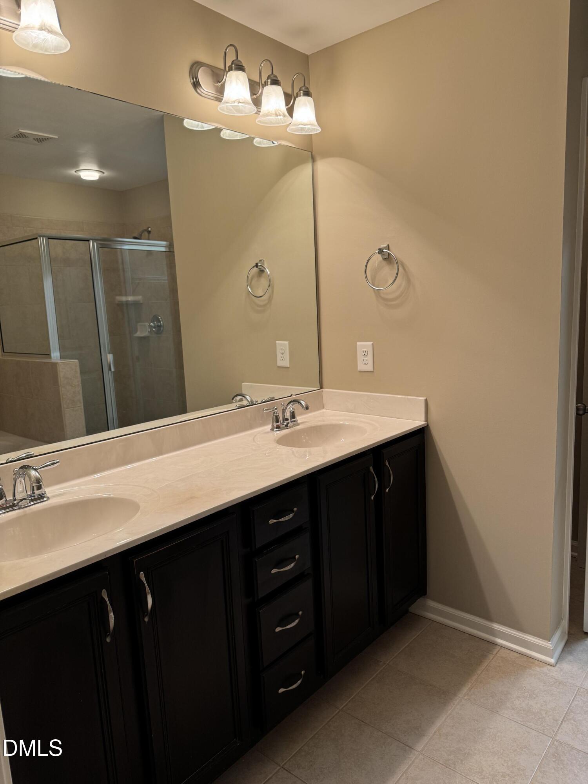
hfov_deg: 56.8
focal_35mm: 24
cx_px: 294
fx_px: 544
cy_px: 392
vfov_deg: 71.6
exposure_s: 1/60
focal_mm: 6.76
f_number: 1.78
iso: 100
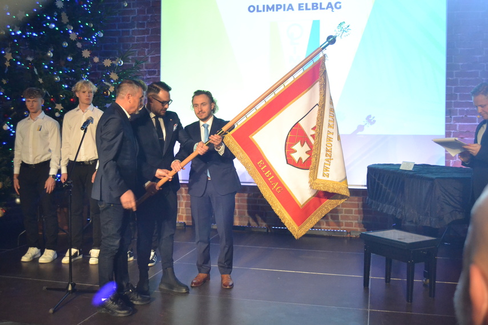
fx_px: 529
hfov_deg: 49.6
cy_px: 162
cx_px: 244
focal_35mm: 39
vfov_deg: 34.2
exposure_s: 1/125
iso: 3200
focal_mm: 26
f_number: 4.2
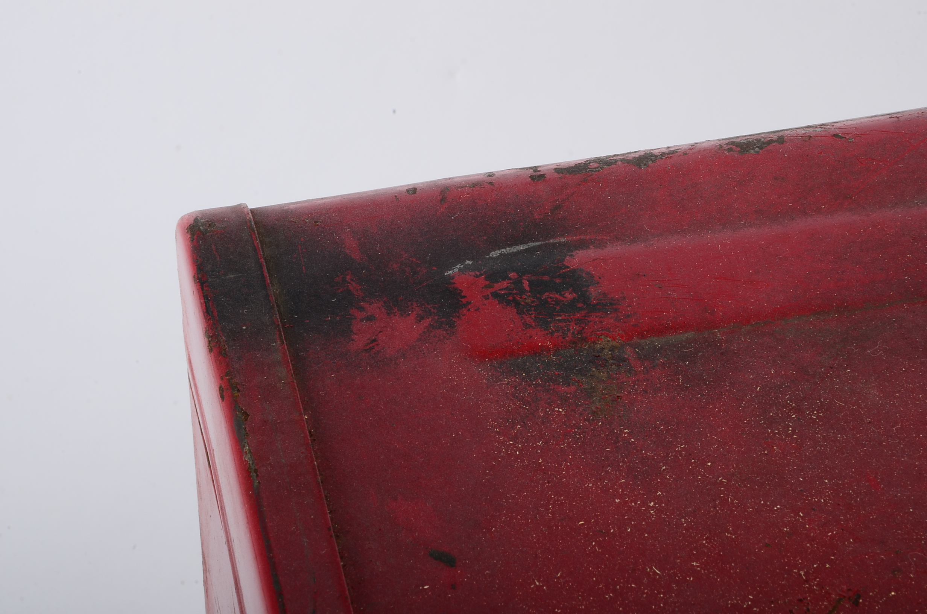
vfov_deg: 8.7
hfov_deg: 13.1
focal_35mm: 158
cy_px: 307
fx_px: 4047
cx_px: 464
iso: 200
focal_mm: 105
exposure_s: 1/200
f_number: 22
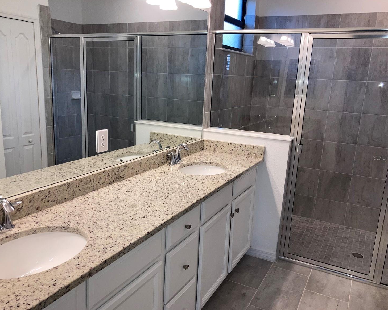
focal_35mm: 30
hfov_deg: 58.8
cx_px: 185
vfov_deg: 48.5
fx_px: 344
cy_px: 157
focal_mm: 3.99
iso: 40
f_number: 1.8
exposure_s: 1/120
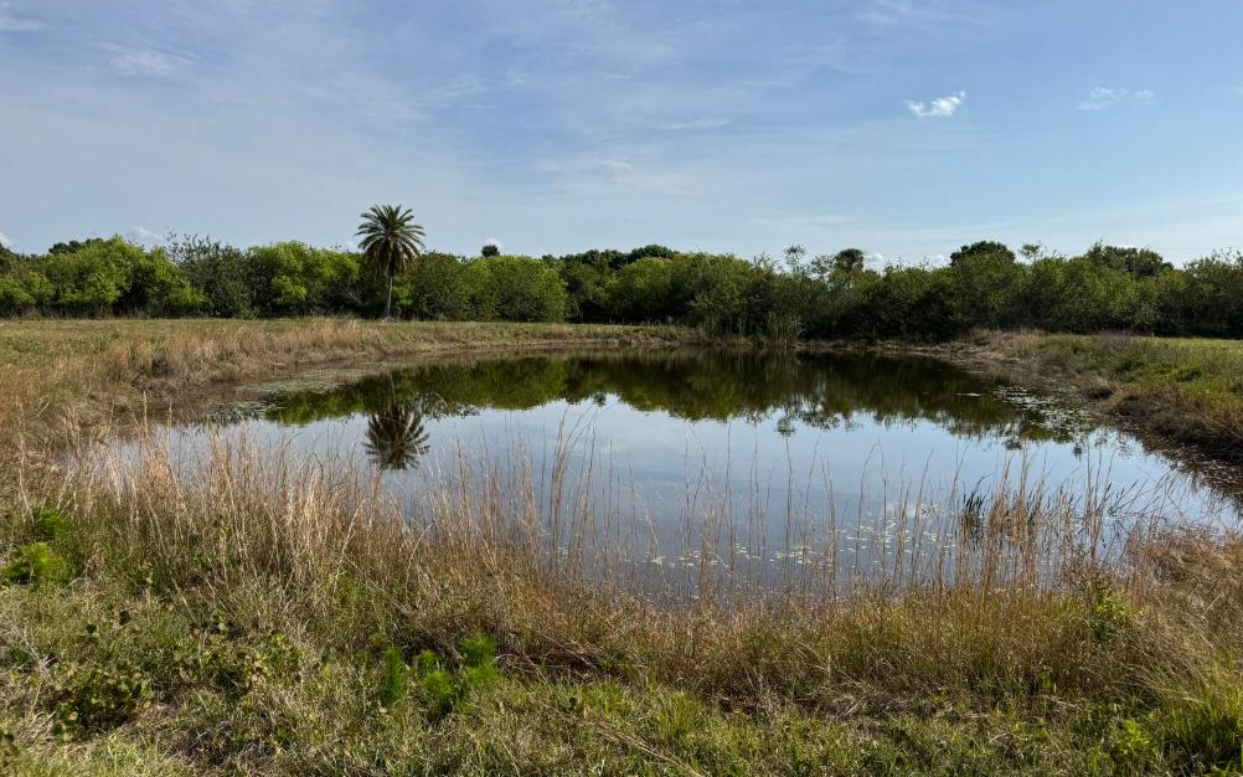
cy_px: 442
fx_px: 881
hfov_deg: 70.4
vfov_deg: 47.5
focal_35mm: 26
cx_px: 634
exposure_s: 1/7937
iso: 80
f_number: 1.78
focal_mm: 6.76
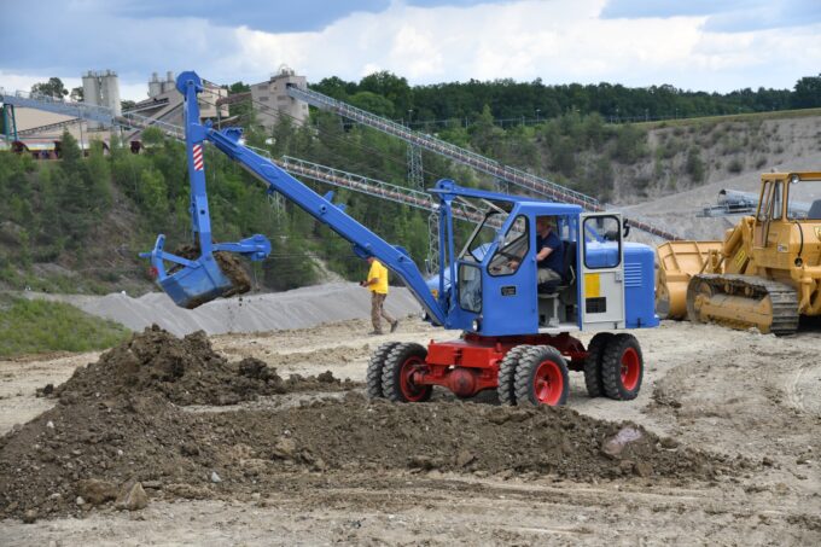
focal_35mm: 78
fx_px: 1778
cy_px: 274
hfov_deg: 26.0
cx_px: 410
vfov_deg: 17.5
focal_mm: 78
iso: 200
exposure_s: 1/250
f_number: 8
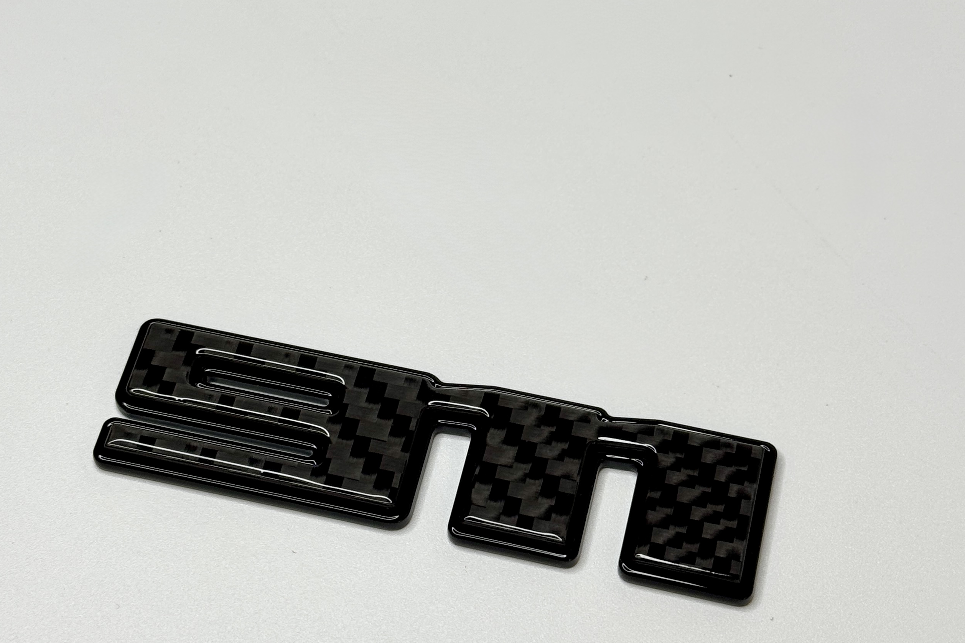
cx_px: 428
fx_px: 2144
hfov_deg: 25.3
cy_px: 321
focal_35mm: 80
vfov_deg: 17.1
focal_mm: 6.76
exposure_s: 1/100
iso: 50
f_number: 1.78
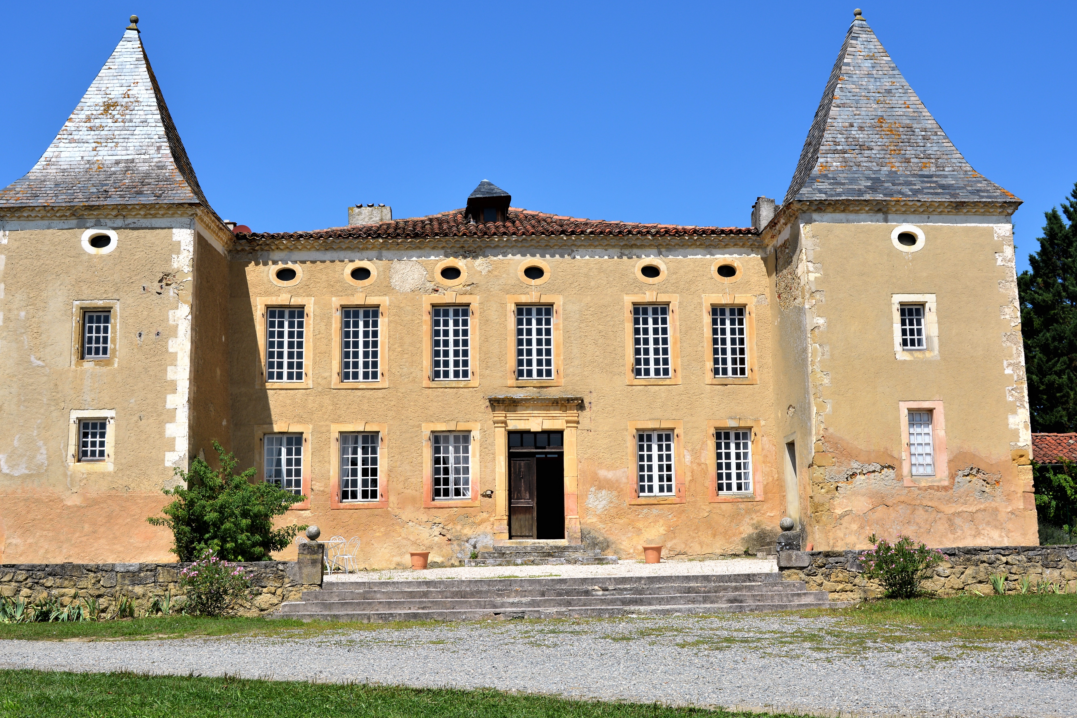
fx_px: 1316
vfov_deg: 30.5
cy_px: 341
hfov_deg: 44.5
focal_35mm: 44
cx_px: 539
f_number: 9
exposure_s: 1/320
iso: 100
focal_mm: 26
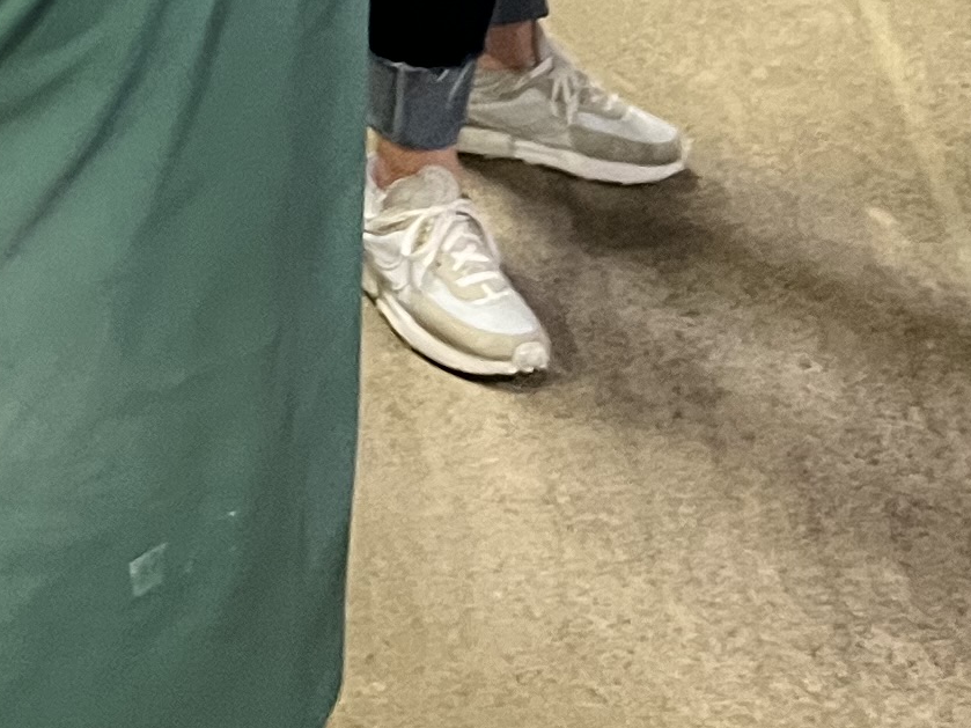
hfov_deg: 14.4
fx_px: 3506
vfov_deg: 10.7
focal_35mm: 125
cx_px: -627
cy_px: -774
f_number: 1.5
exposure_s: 1/60
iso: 250
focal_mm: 5.7
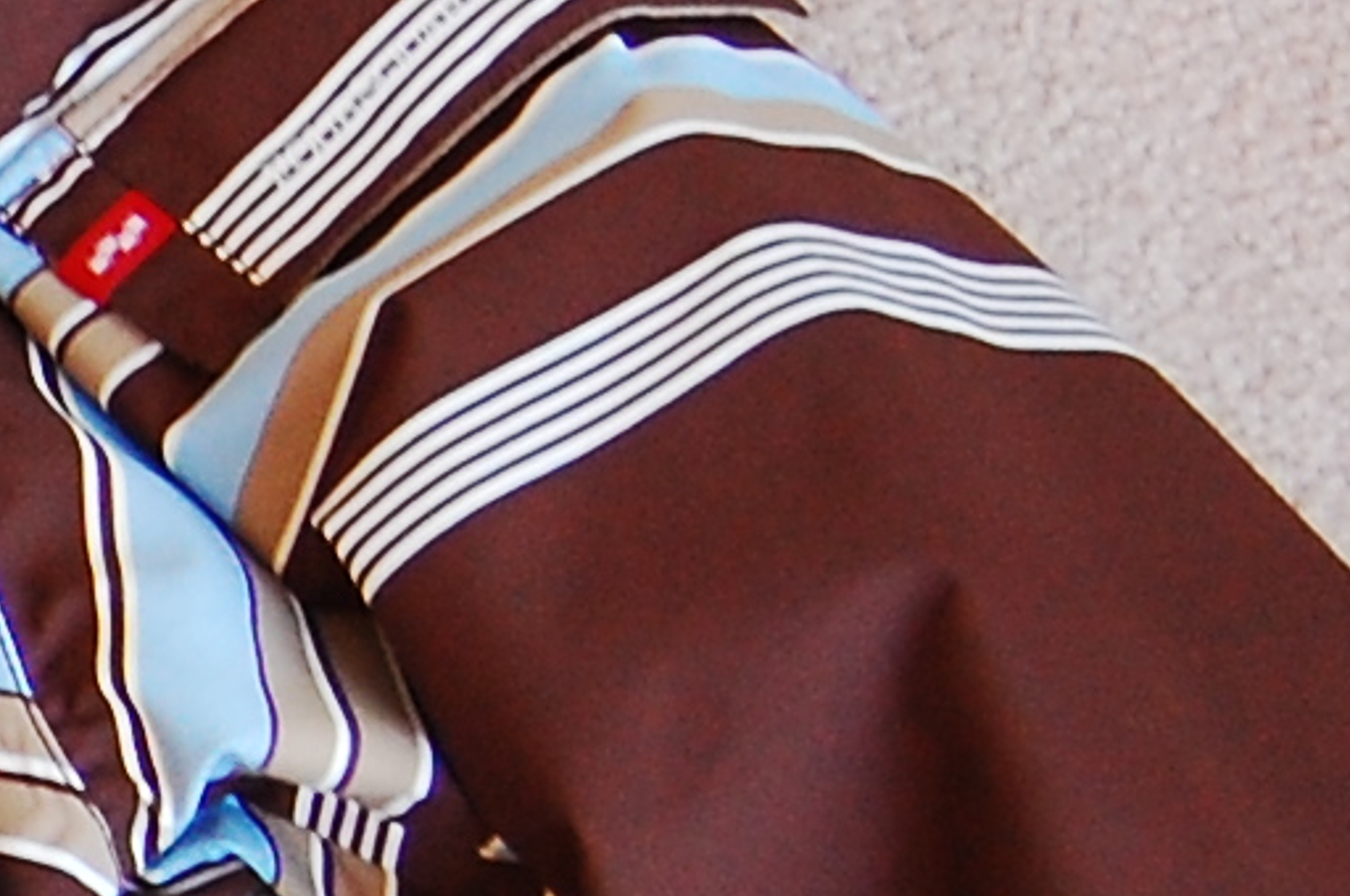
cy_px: 1041
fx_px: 7266
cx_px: -1606
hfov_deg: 9.7
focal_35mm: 194
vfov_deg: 7.0
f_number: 3.8
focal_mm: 22
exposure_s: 1/50
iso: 800
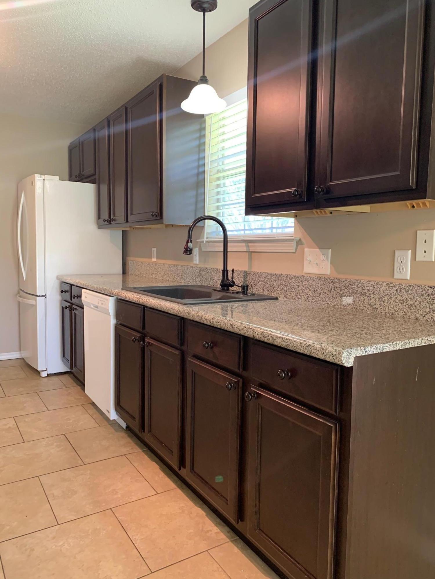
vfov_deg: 67.3
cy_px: 290
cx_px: 218
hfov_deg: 53.1
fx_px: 436
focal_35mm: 26
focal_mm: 4.25
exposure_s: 1/60
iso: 200
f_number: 1.8
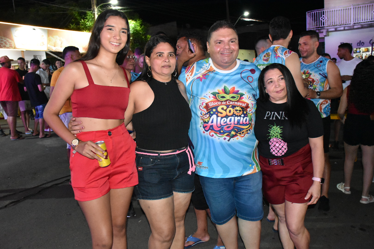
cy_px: 124
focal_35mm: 33
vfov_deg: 40.0
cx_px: 187
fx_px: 343
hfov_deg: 57.2
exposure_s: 1/100
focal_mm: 22
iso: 6400
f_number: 3.5
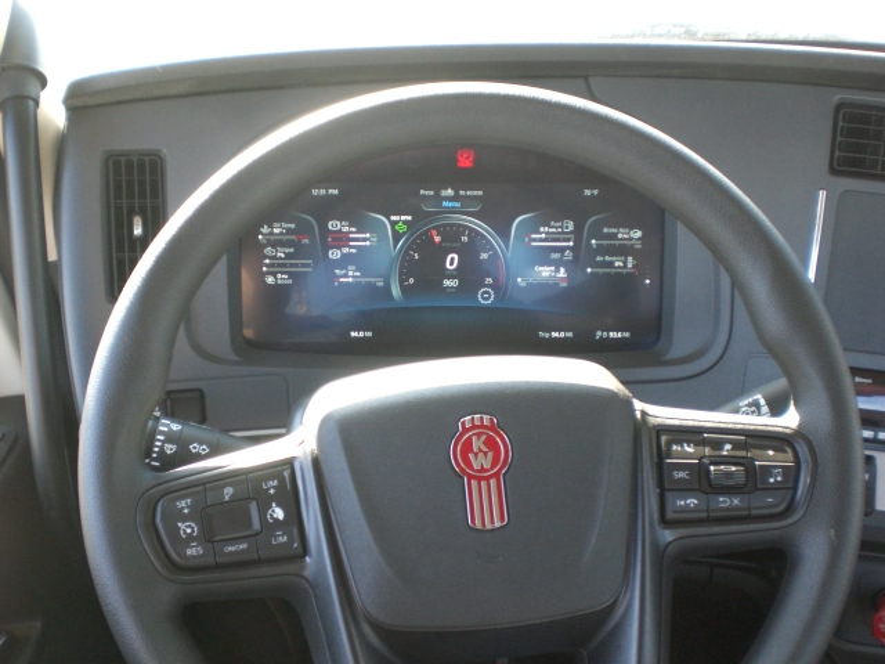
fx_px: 972
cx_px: 442
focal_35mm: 38
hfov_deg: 49.0
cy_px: 332
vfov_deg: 37.7
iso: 200
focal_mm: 6.3
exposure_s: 1/100
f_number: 3.1
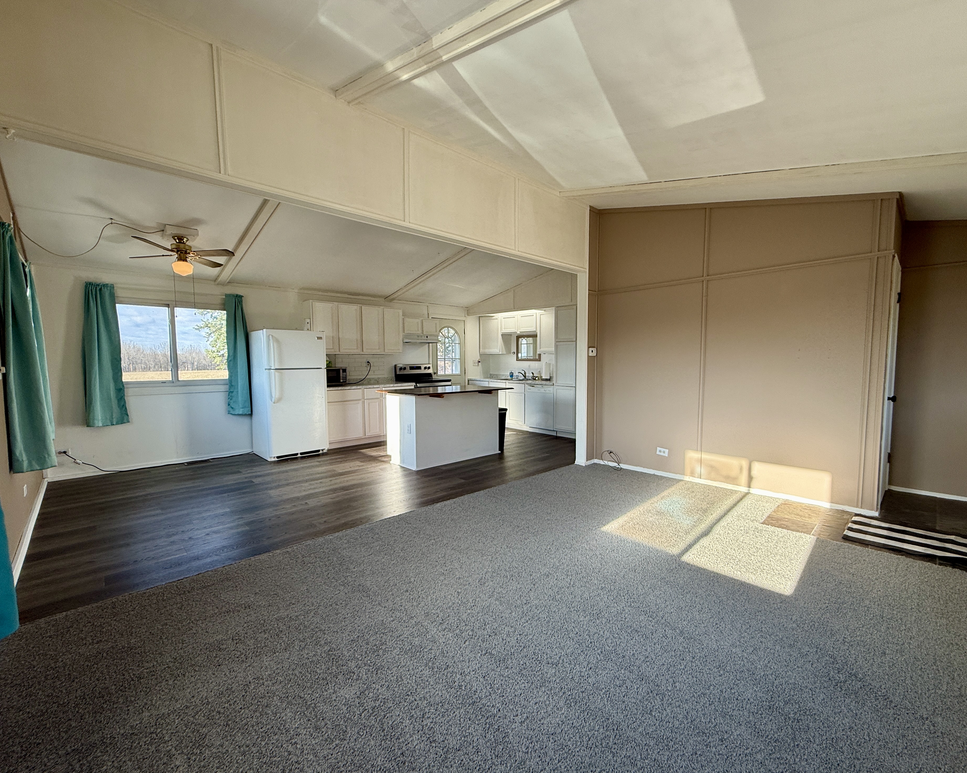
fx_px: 429
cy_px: 391
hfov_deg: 96.8
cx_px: 484
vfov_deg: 84.0
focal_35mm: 15
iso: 64
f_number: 2.2
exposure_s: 1/142
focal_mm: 2.22
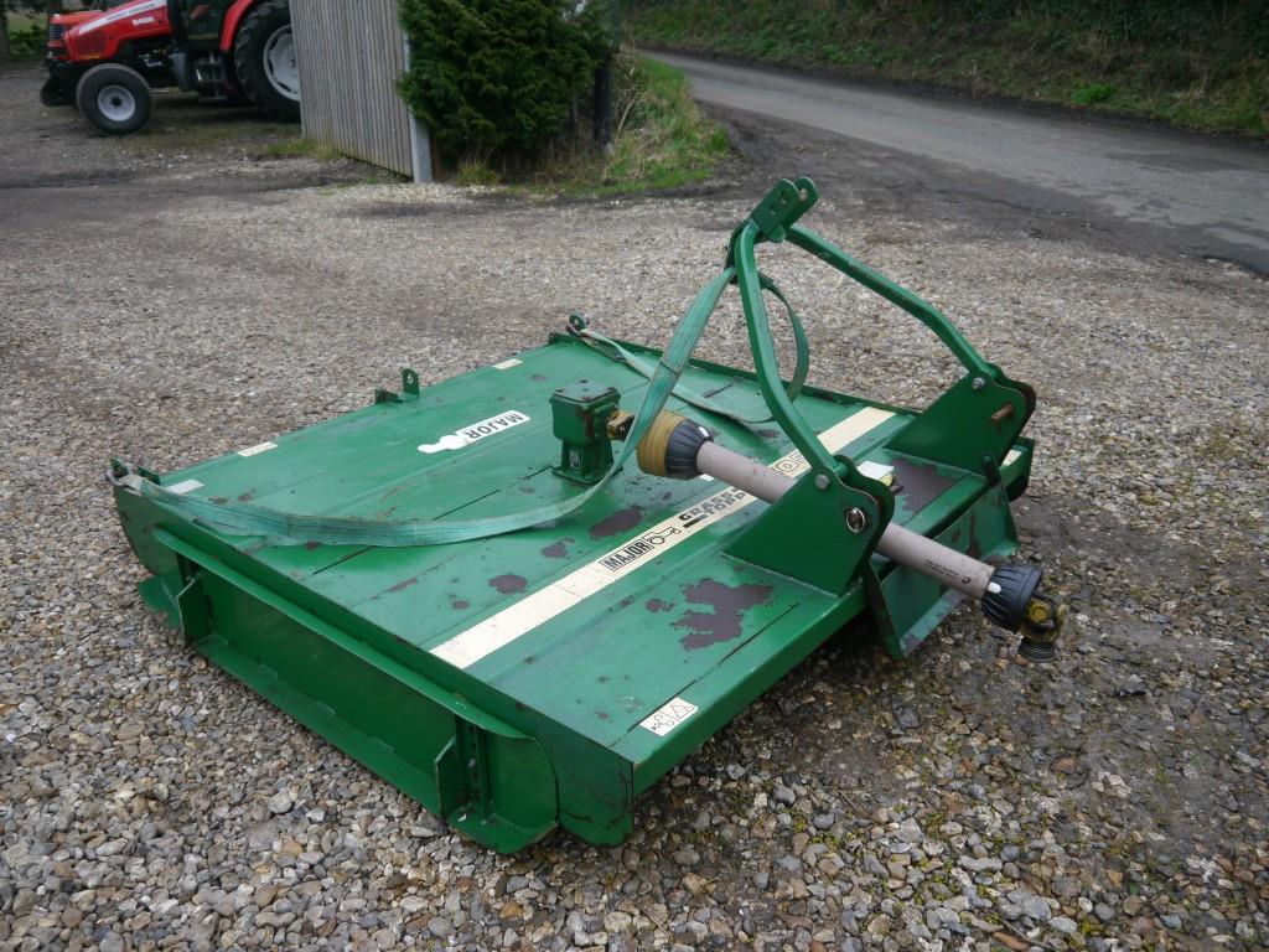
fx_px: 1026
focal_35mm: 28
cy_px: 476
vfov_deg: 49.7
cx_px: 634
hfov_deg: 63.4
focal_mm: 14
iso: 160
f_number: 3.5
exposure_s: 1/100
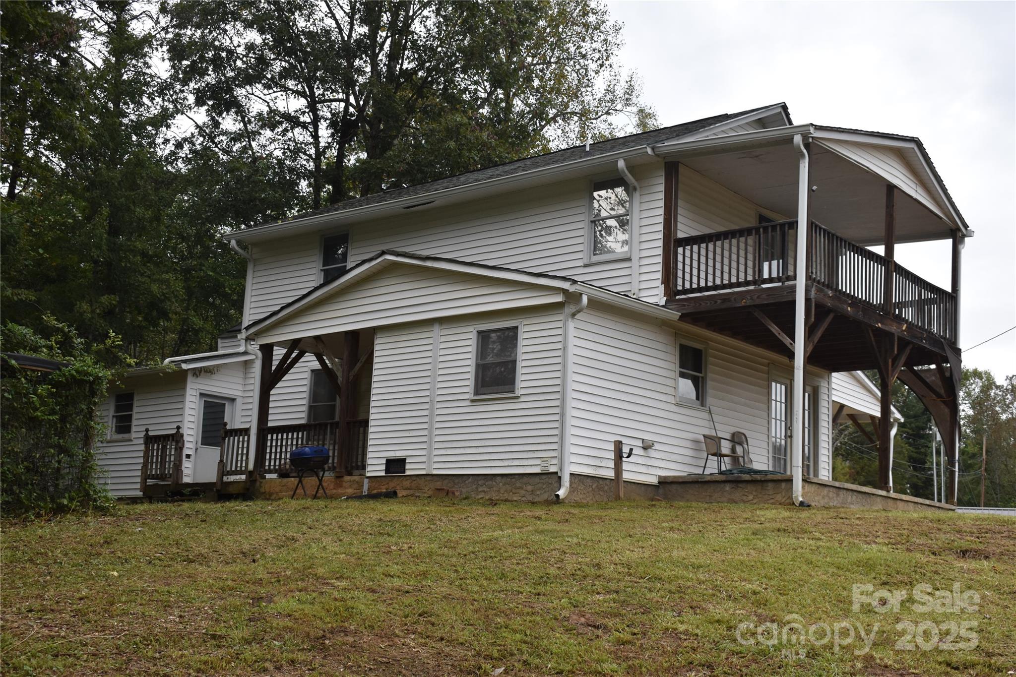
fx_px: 1270
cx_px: 508
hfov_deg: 43.6
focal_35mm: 45
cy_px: 338
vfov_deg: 29.9
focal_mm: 30
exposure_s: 1/200
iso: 400
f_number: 7.1
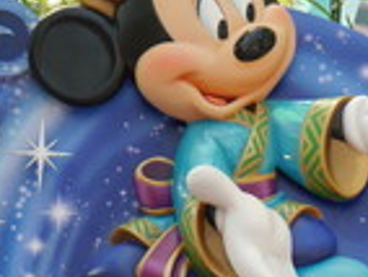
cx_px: 565
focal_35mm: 405
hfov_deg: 4.8
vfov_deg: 3.7
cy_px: 326
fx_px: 4313
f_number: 4
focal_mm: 45
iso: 160
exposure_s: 1/100
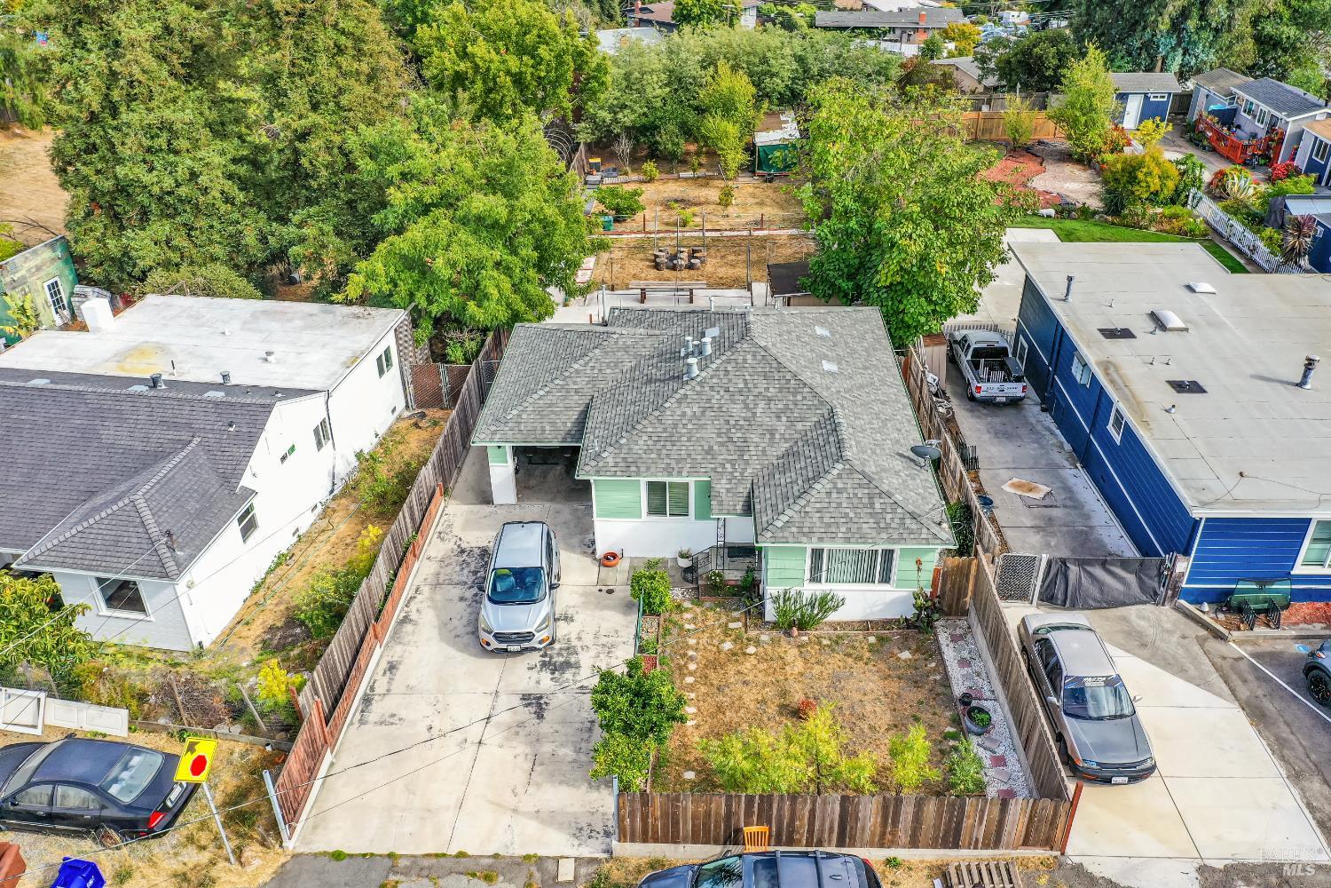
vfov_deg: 46.4
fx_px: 1035
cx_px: 666
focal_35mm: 28
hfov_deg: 65.5
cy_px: 444
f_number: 5
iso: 100
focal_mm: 10.26
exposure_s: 1/320
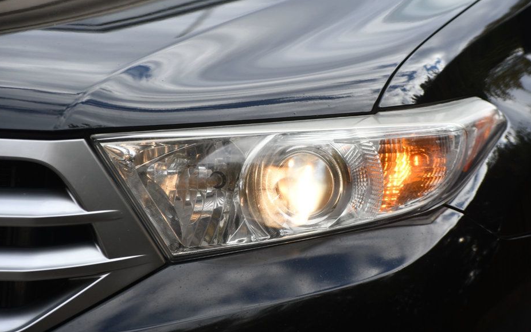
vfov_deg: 6.7
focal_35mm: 196
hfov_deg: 10.7
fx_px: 2837
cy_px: 166
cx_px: 277
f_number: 8
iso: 125
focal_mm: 116
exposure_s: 1/250
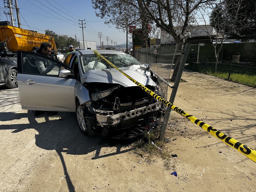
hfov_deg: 71.6
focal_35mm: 24
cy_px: 96
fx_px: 177
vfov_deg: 56.8
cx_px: 128
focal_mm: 6.76
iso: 80
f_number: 1.78
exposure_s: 1/4950
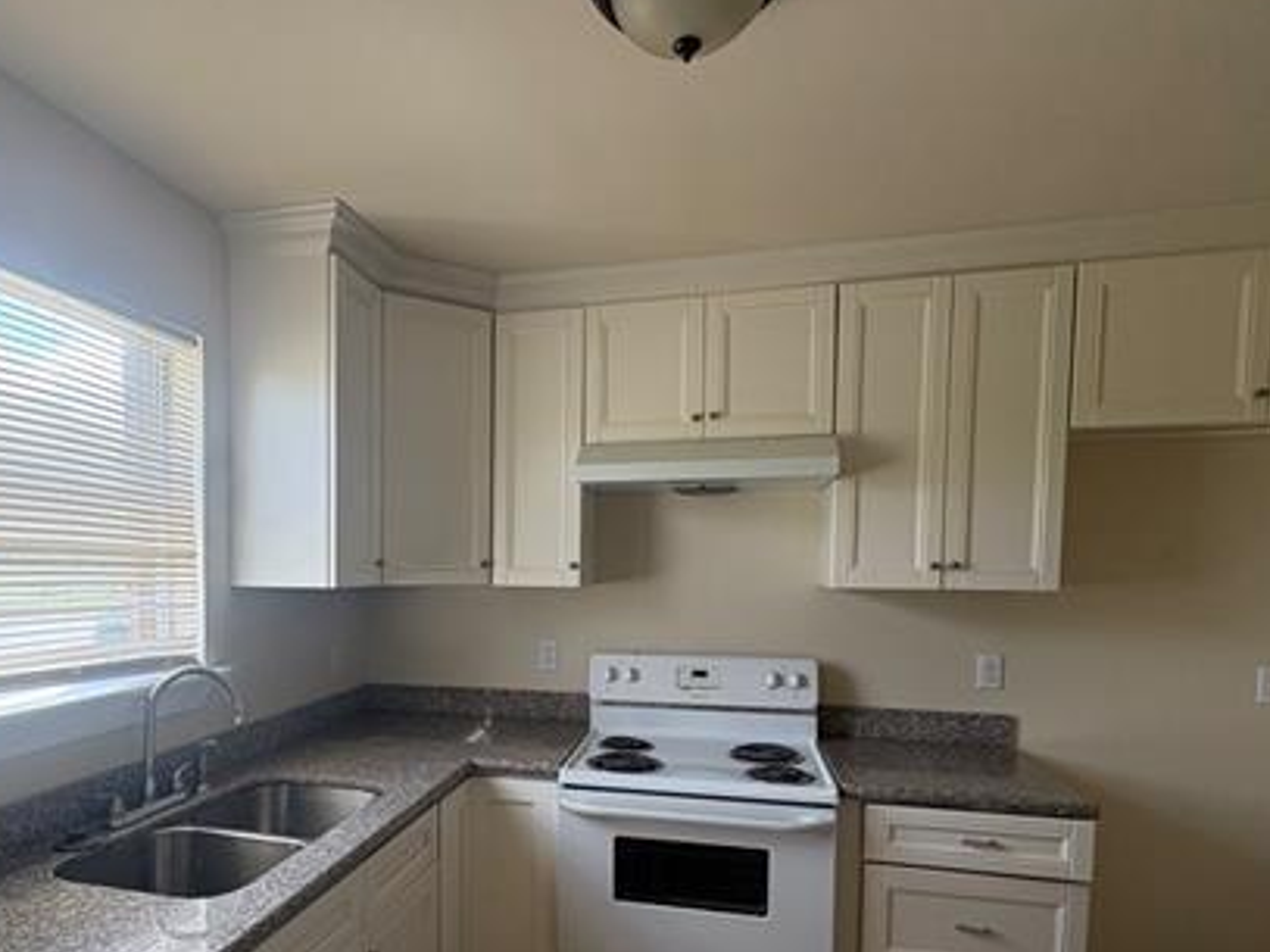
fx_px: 807
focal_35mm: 22
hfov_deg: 75.5
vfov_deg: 60.1
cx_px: 506
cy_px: 609
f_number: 2.2
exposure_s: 1/134
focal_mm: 2.22
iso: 100
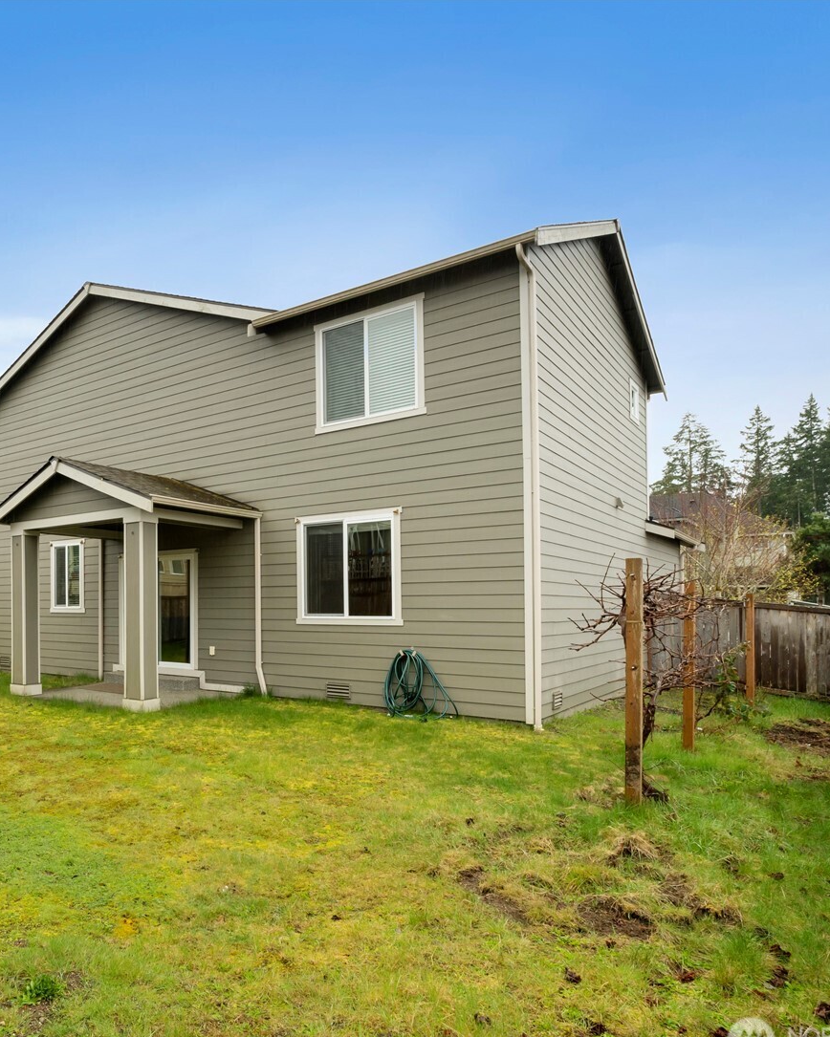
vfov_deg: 72.3
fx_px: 709
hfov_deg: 55.7
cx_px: 149
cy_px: 538
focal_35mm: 23
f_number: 9
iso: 400
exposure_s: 1/40
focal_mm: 10.5
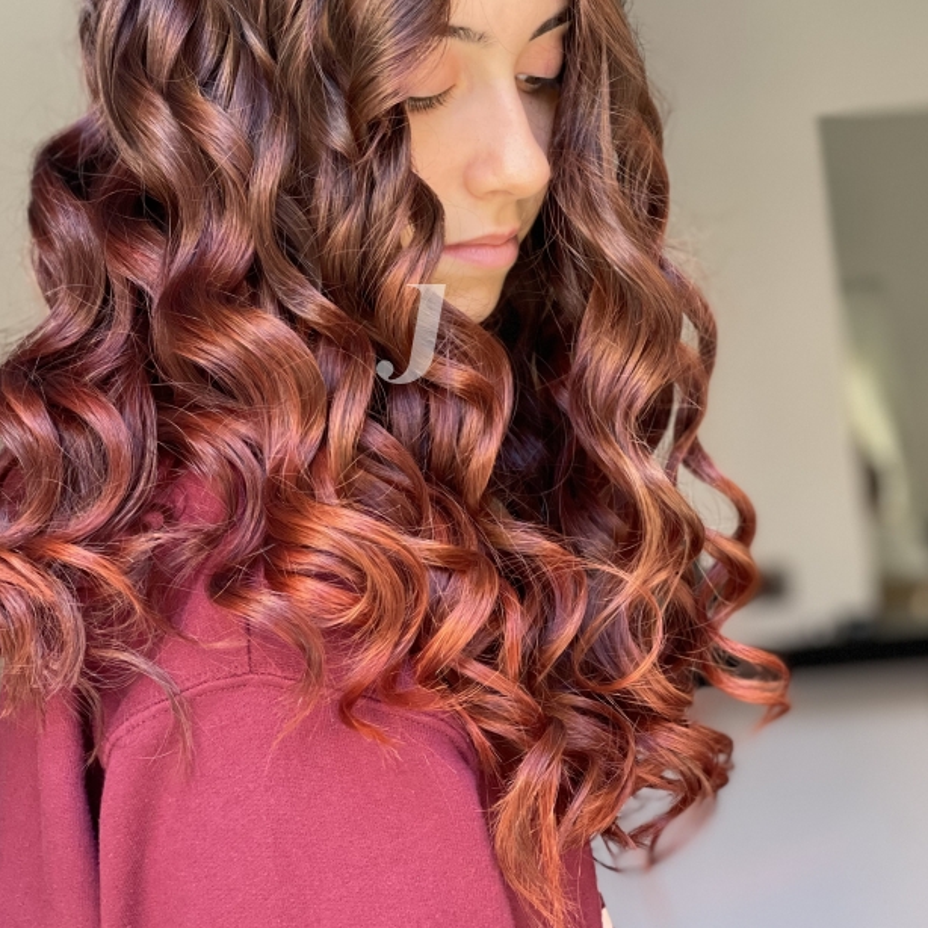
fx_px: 2608
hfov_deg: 20.2
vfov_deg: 20.1
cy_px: 333
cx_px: 411
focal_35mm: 86
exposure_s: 1/121
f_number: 2.2
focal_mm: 7.5
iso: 200
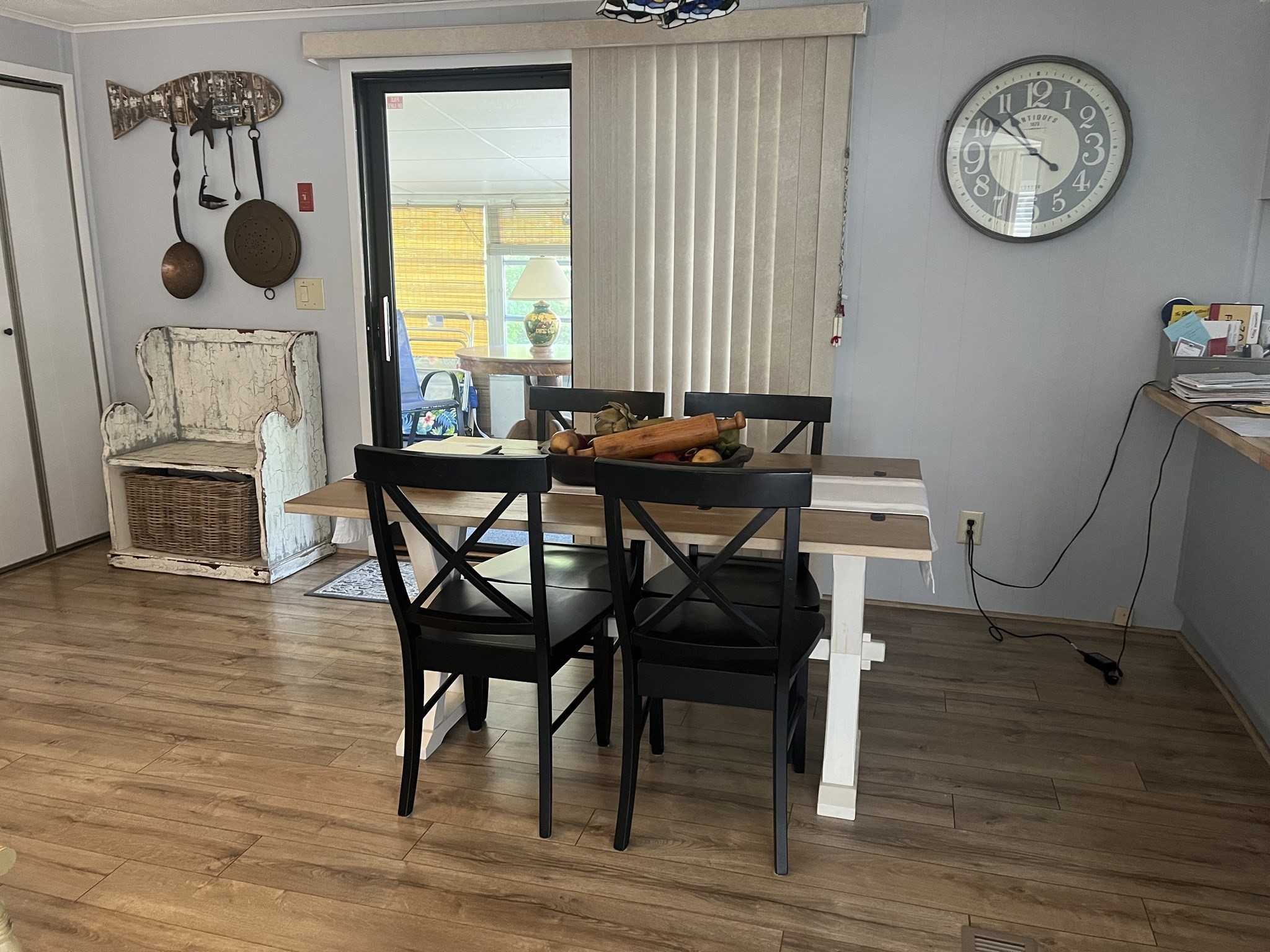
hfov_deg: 67.3
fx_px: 954
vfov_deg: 53.1
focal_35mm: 26
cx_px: 635
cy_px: 476
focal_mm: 5.1
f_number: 1.6
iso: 400
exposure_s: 1/40
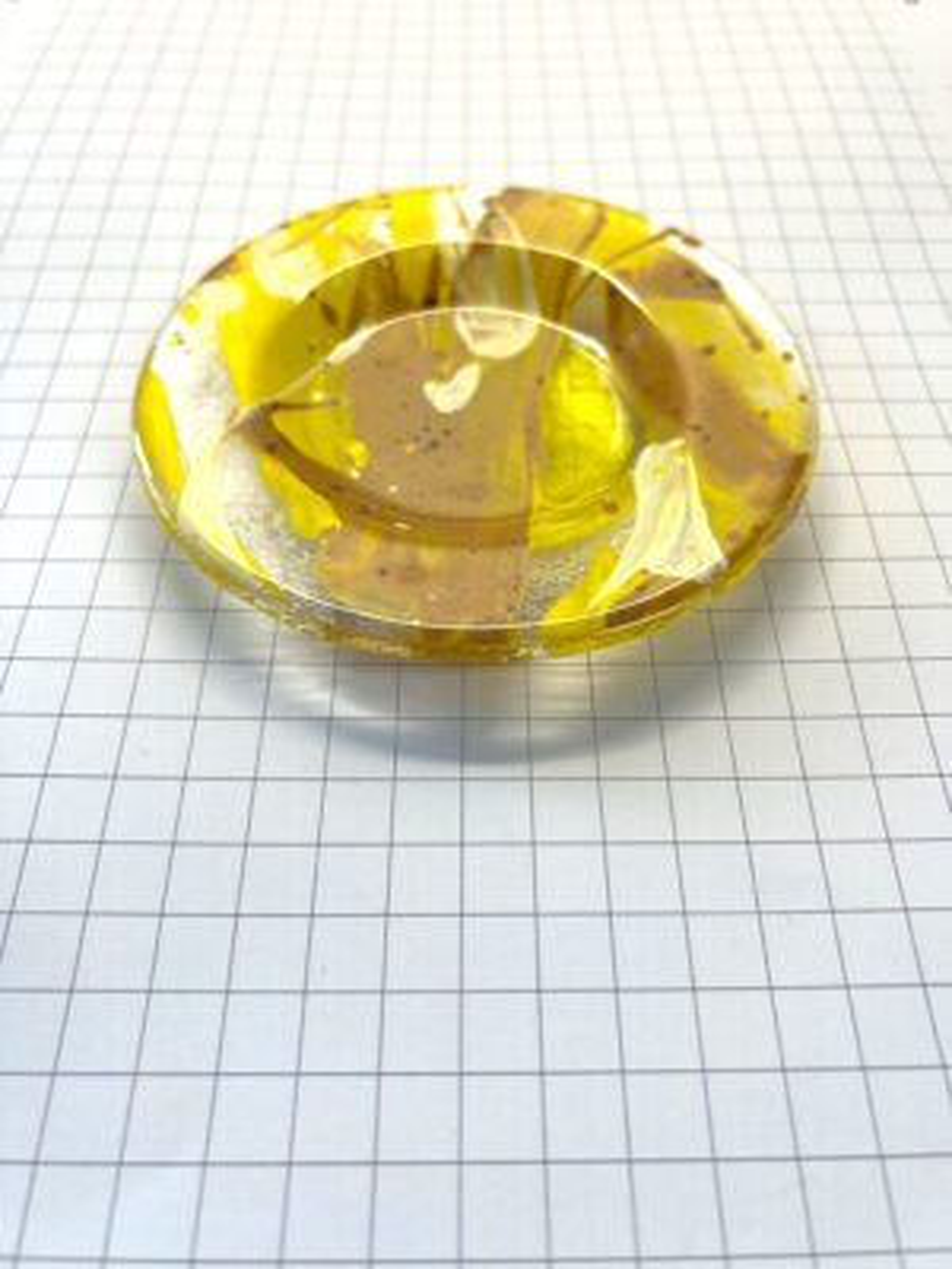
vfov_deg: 67.3
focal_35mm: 26
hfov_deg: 53.1
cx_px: 476
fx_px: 953
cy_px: 634
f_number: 1.5
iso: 40
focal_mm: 5.7
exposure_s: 1/207
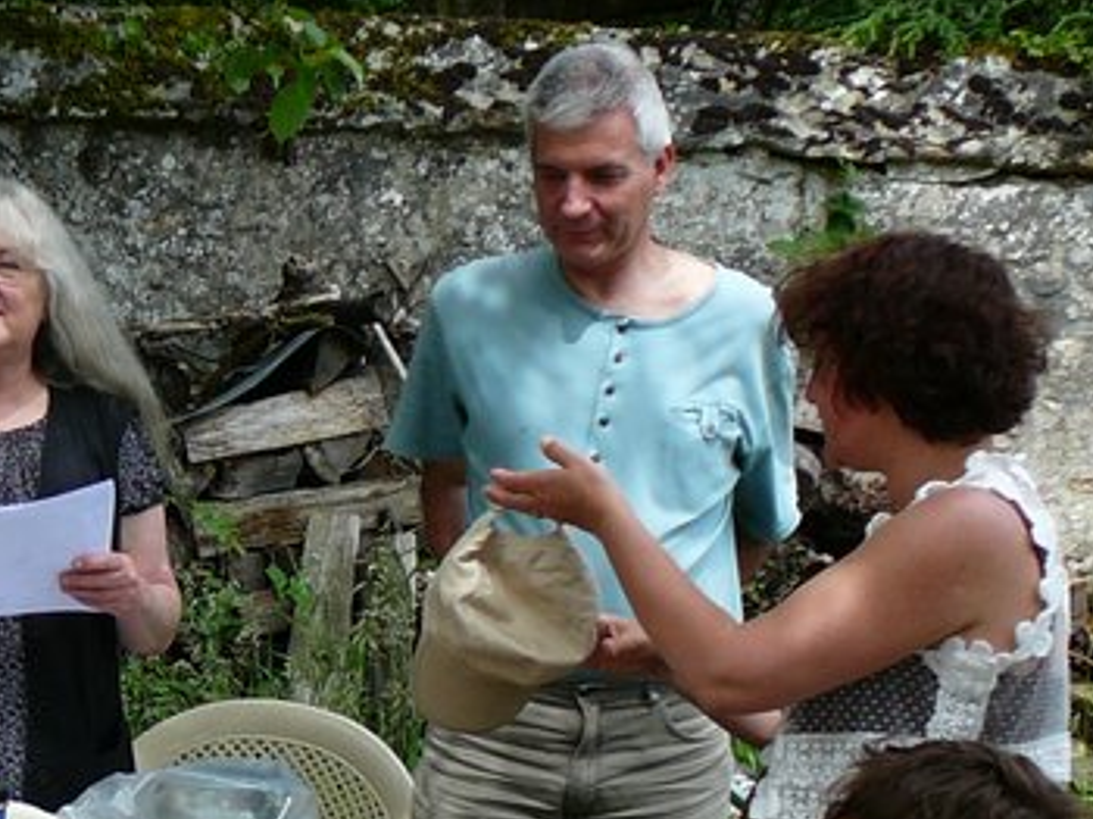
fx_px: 3250
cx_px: -84
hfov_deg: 18.4
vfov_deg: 14.1
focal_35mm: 103
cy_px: 857
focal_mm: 6.7
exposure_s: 1/320
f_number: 3.2
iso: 80
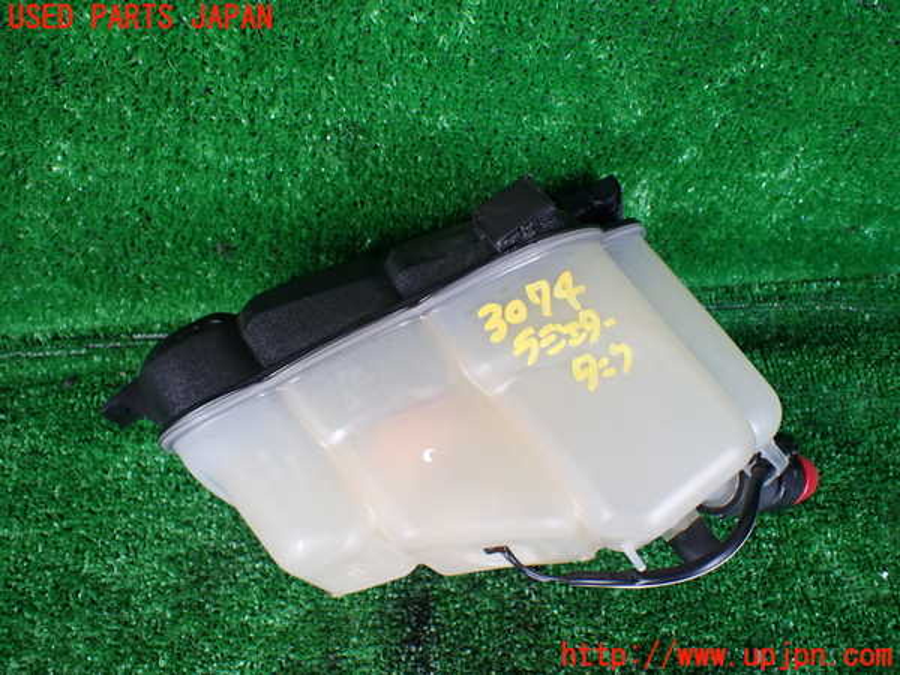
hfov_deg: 60.0
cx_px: 450
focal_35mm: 30
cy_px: 338
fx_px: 780
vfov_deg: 46.8
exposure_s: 1/125
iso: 250
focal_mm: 5.4
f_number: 2.3
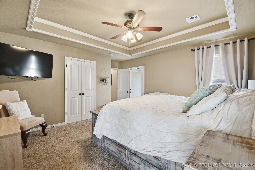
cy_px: 85
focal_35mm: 15
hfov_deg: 100.4
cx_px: 128
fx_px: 106
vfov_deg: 77.3
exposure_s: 1/13
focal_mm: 10
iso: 250
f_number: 8
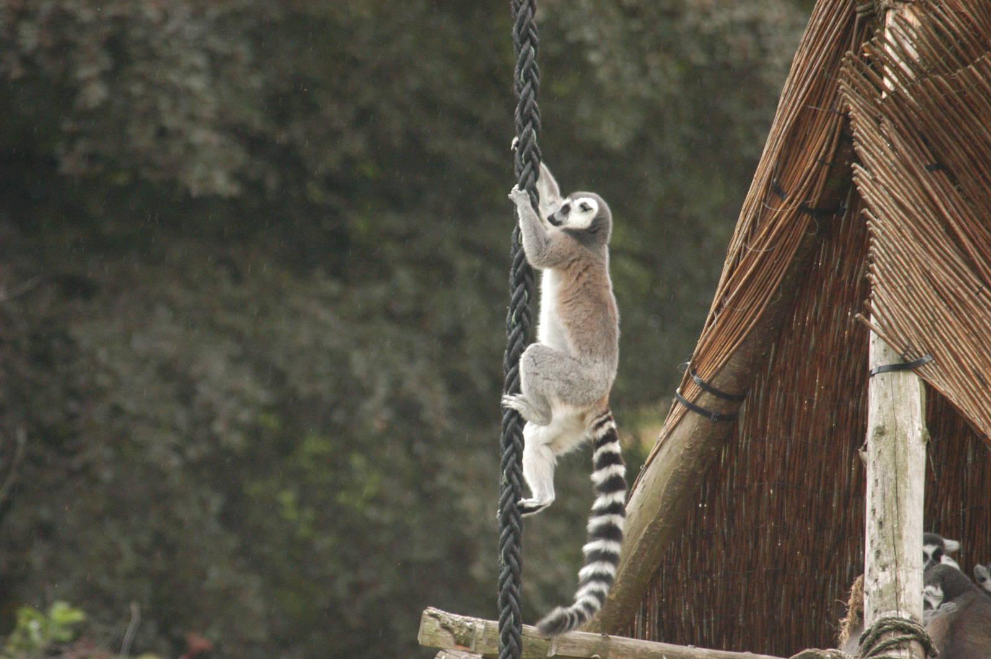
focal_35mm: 450
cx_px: 496
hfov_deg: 4.6
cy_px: 330
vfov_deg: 3.0
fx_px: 12377
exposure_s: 1/250
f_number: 6.7
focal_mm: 300
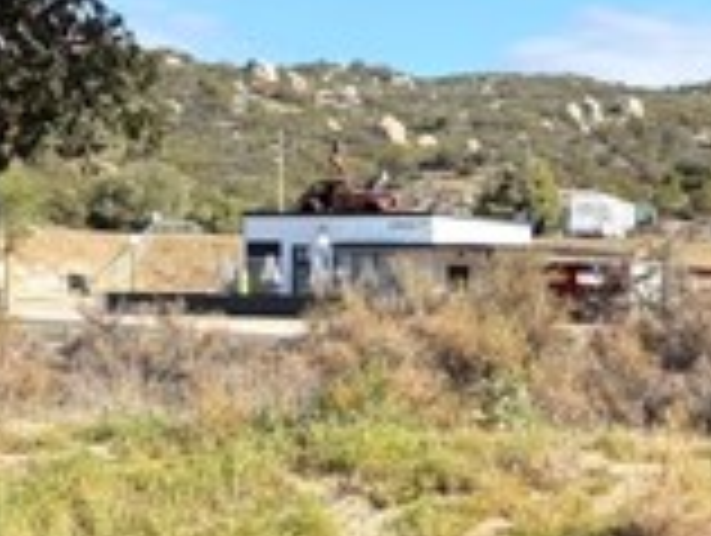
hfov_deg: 18.5
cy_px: 423
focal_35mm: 105
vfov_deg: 14.1
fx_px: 2160
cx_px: 598
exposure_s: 1/1901
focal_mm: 5.96
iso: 50
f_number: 1.6
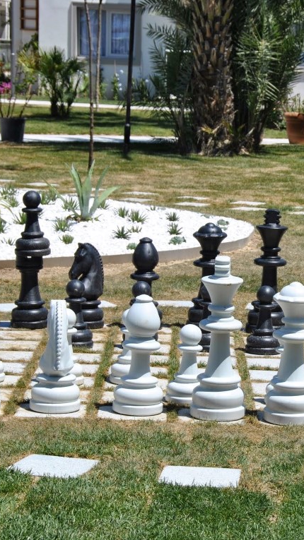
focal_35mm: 130
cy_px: 270
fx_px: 1861
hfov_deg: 9.3
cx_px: 282
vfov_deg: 16.5
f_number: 9
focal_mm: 55
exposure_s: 1/320
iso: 100
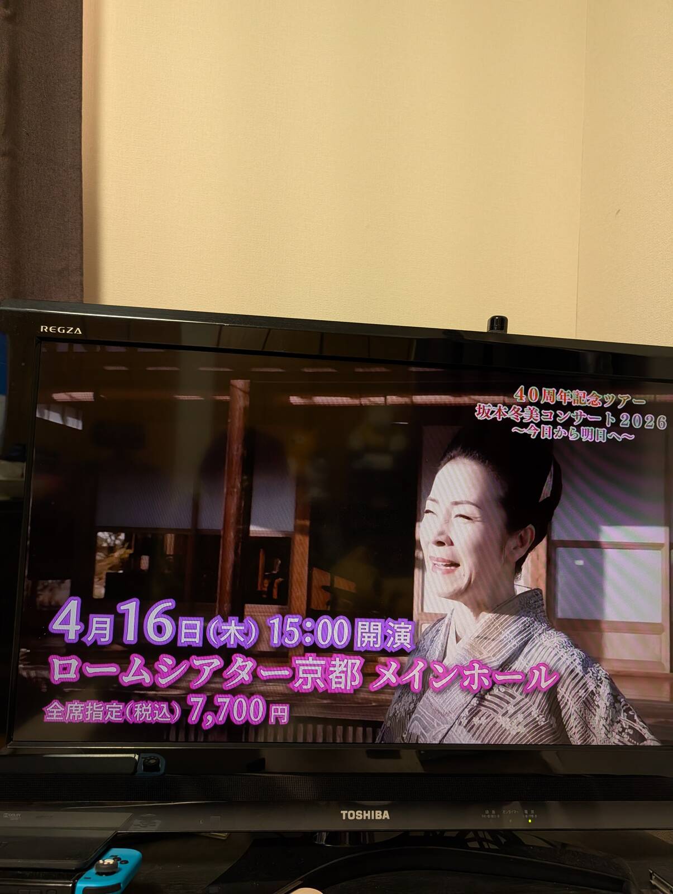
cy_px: 447
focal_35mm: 24
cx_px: 336
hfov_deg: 56.9
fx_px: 620
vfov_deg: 71.5
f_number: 1.68
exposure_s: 1/120
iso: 571
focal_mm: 6.9
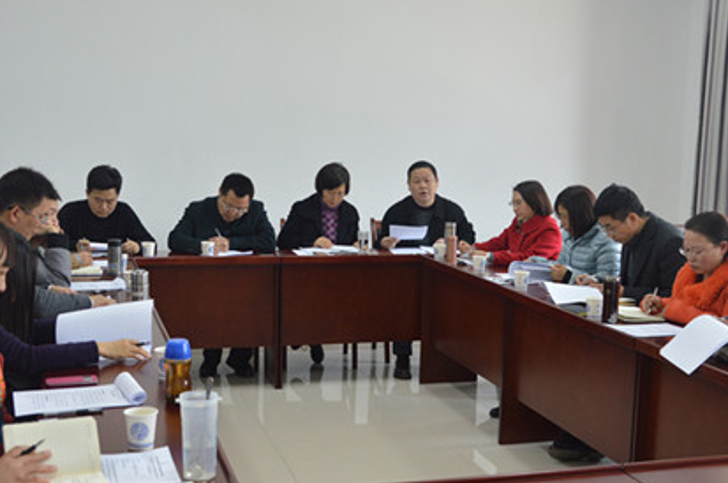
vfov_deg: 28.0
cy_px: 257
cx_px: 391
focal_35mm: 48
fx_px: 969
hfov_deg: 41.1
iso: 400
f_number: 4
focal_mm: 22
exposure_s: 1/60
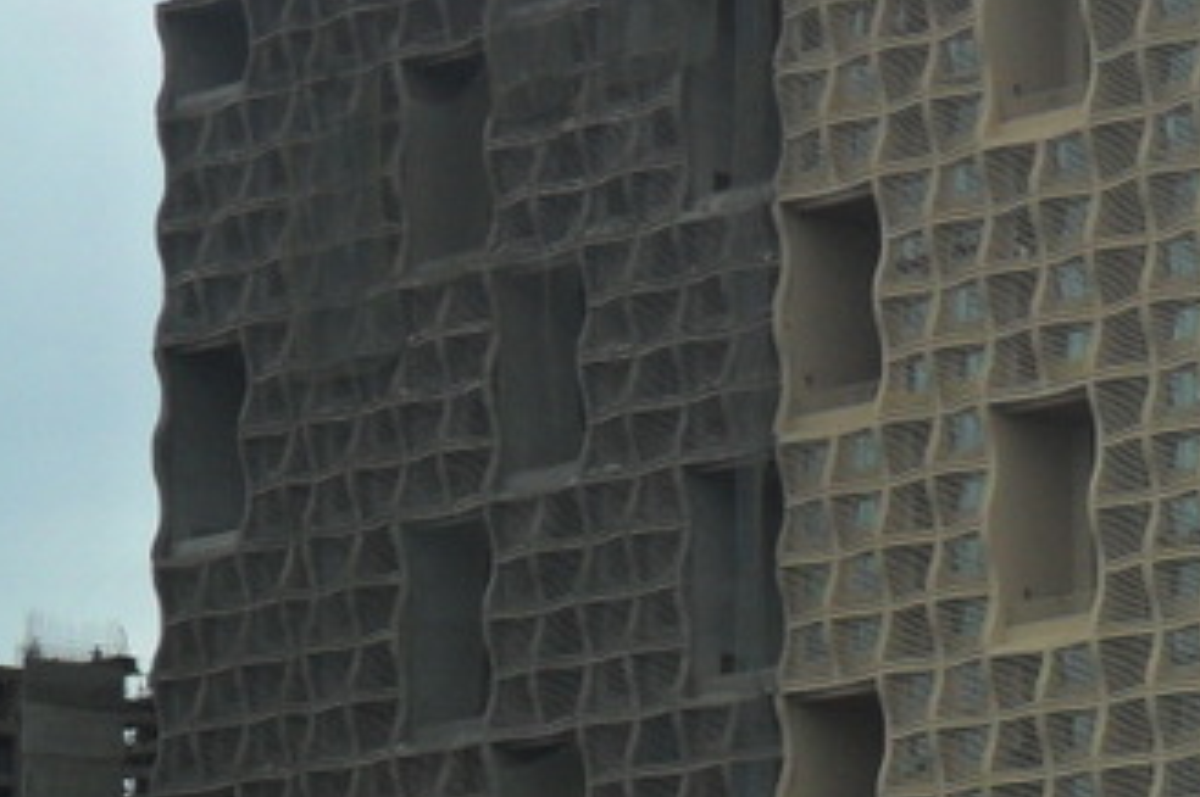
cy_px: 622
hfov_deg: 10.8
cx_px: 1423
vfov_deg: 7.3
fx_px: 6260
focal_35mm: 188
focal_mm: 13.2
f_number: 3.9
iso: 100
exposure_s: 1/500
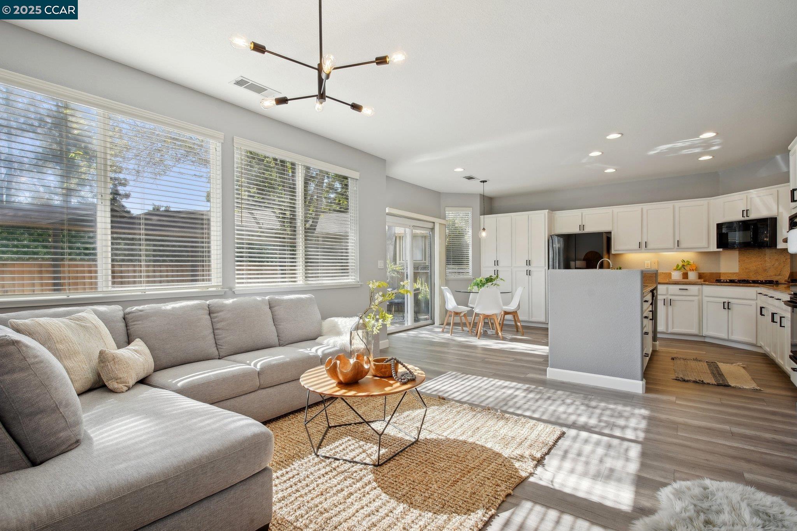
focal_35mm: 17
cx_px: 398
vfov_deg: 70.4
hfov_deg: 93.3
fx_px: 376
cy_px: 266
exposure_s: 1/90
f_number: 8
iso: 400
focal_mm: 17
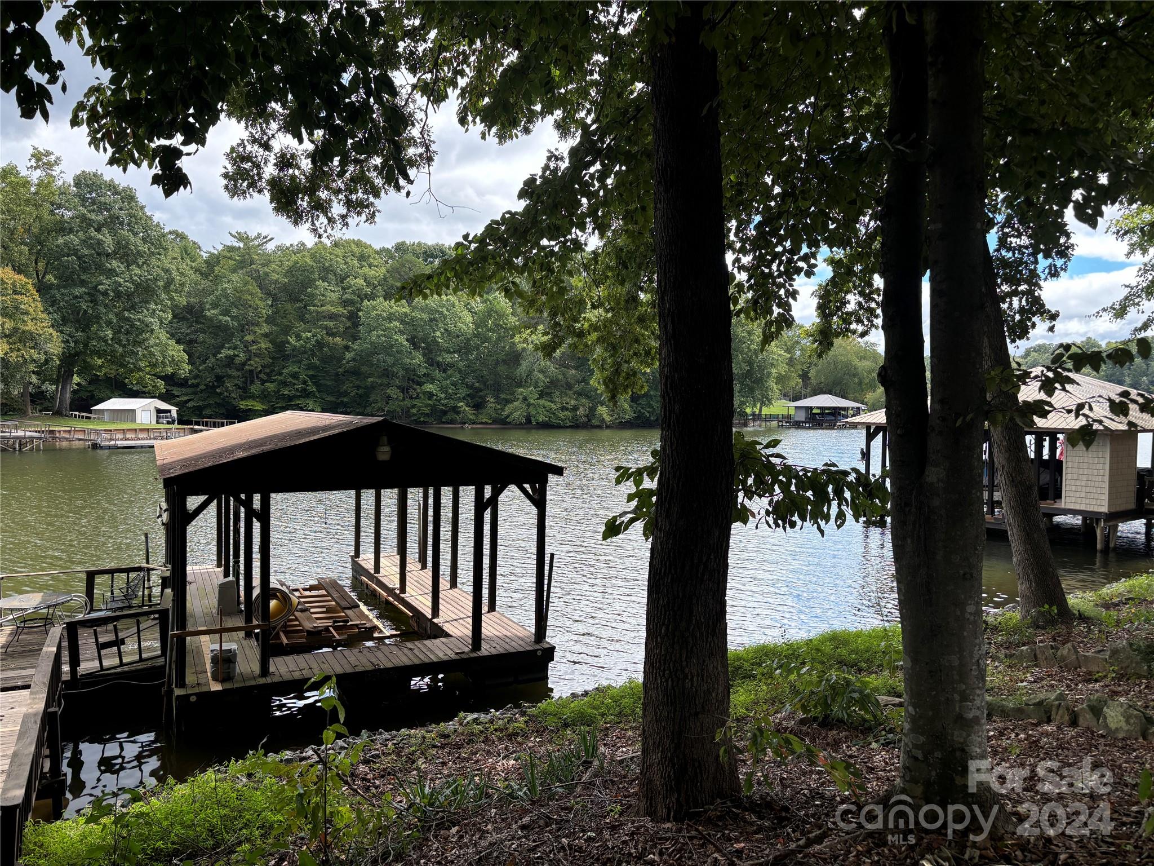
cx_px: 577
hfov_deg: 67.3
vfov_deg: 53.1
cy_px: 433
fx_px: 867
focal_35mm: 26
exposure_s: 1/742
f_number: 1.6
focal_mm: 5.96
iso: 50
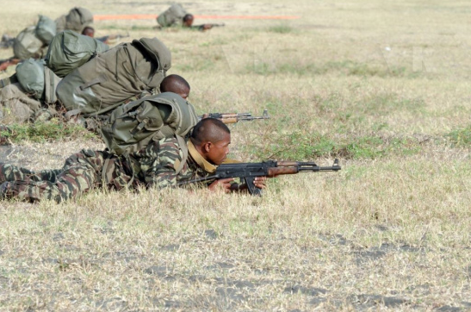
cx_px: 250
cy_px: 216
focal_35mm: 351
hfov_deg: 5.9
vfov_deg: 3.9
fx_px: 4582
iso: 320
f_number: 8
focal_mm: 160
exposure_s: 1/400
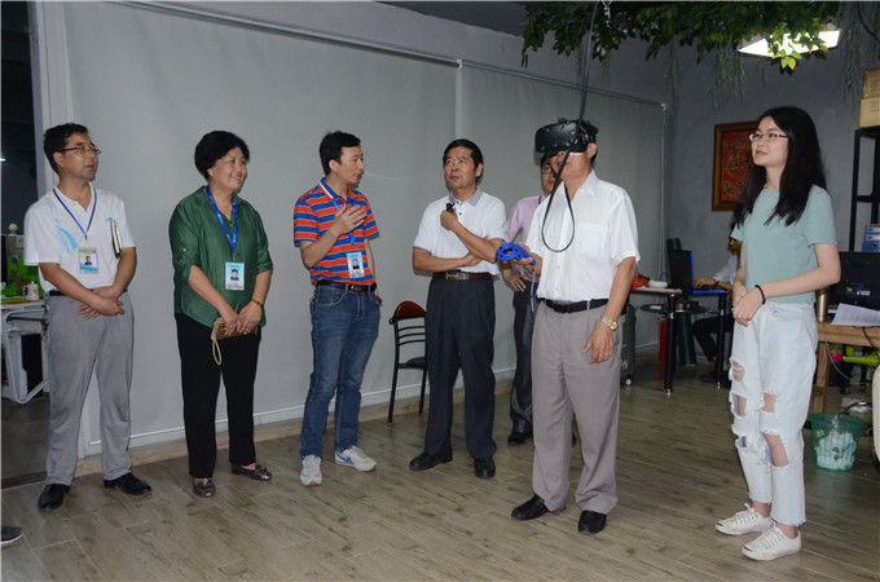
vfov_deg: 43.4
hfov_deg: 62.0
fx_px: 732
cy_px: 291
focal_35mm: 30
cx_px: 440
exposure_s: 1/125
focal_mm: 20
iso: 2500
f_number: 6.3
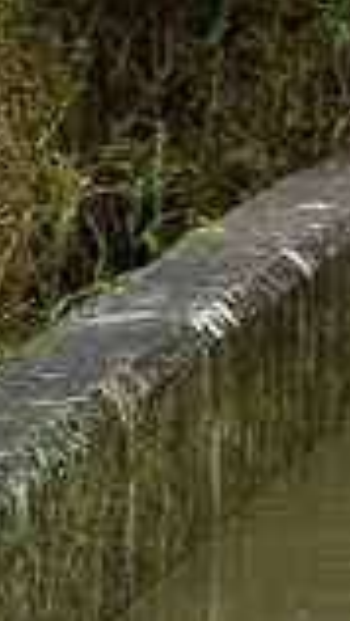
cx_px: 2804
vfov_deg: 3.2
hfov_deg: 1.7
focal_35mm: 659
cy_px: -692
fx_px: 10861
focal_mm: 62
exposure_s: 1/160
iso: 400
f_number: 8
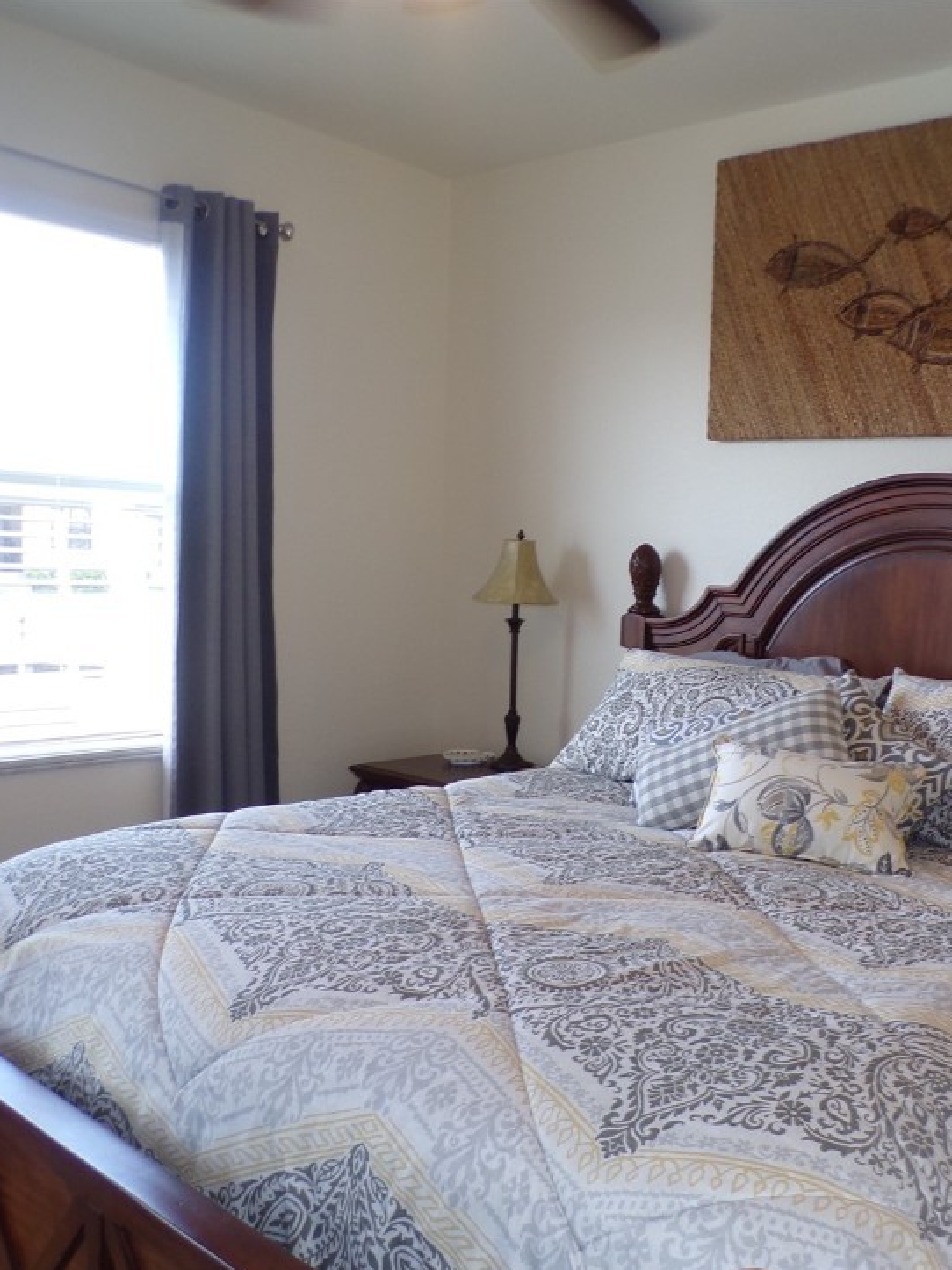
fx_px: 1247
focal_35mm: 34
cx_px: 711
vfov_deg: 53.9
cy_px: 673
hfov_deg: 40.6
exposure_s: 1/34
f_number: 3
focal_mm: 4.3
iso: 90
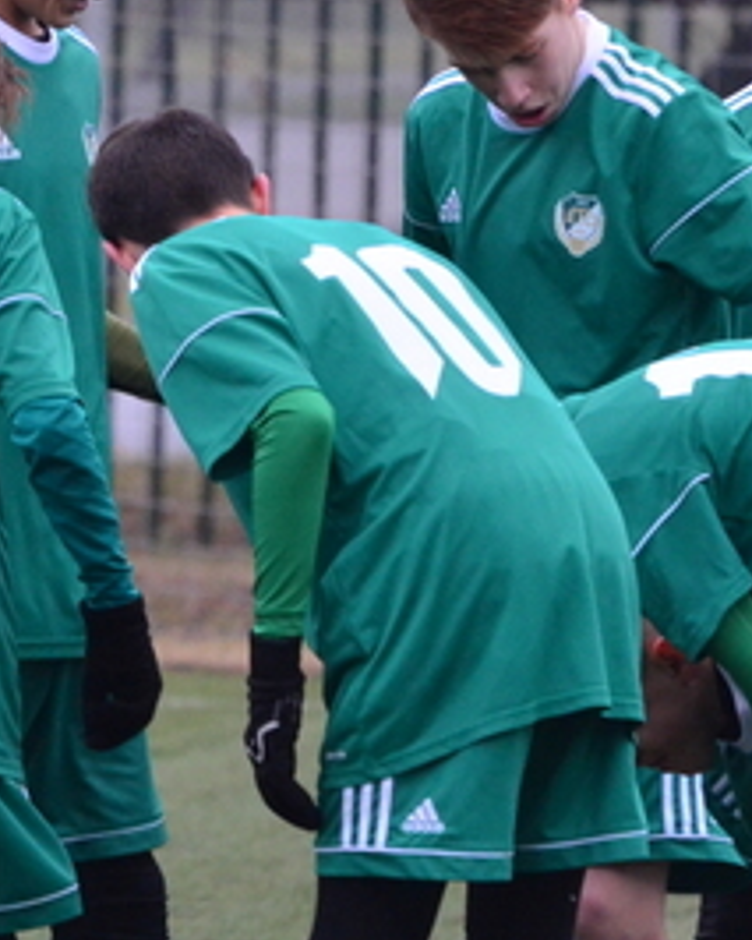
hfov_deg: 1.8
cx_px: 162
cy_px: 601
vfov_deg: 2.3
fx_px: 23467
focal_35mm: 844
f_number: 6.3
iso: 1600
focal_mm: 200
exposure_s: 1/640
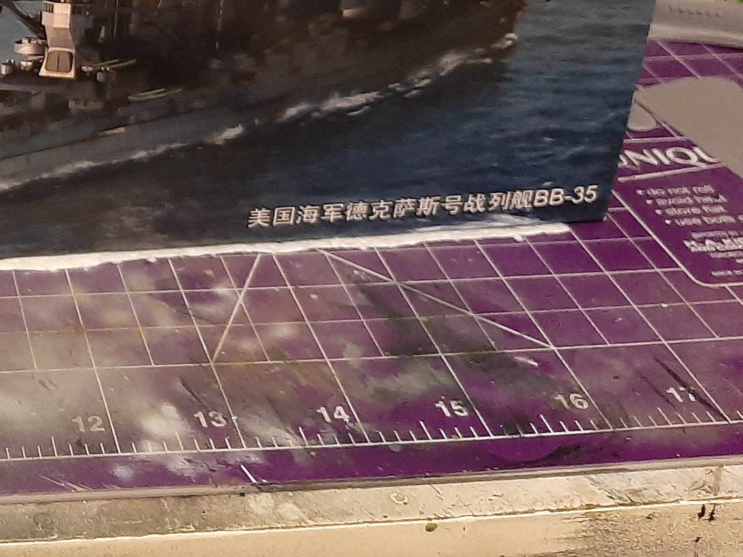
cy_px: -60
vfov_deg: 22.0
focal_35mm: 63
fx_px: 1352
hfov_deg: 27.4
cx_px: -129
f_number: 1.7
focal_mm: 3.93
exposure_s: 1/24
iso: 400
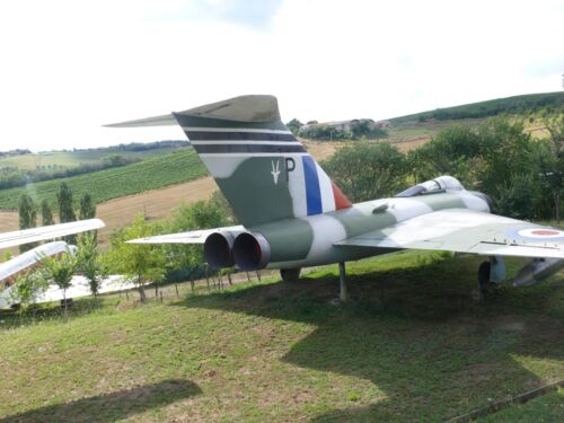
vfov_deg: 40.7
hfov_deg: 52.6
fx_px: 570
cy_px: 212
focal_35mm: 35
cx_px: 282
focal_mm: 7.4
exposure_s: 1/200
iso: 100
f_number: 5.6
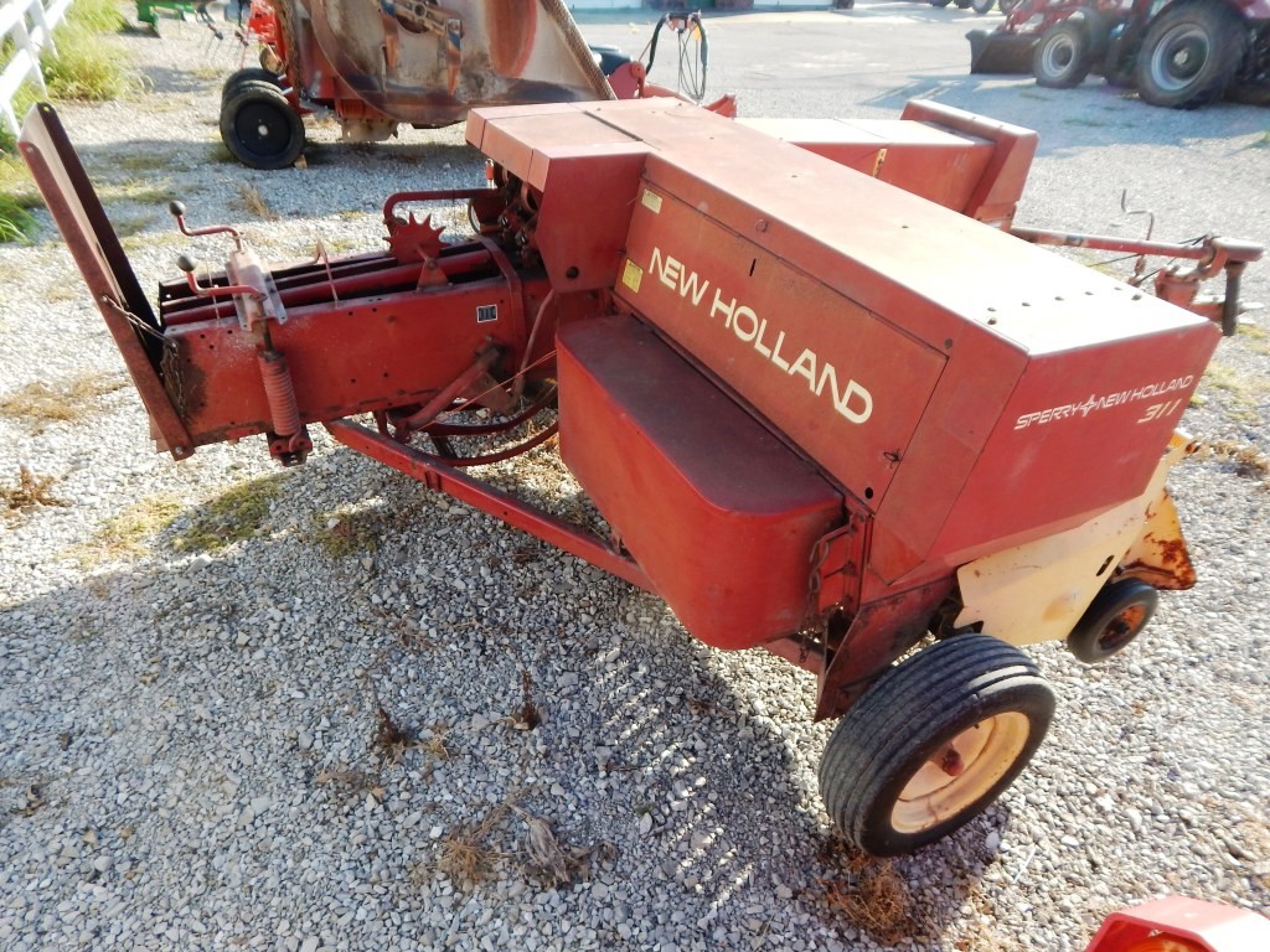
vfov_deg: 61.1
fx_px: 807
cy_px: 476
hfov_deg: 76.4
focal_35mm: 22
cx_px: 635
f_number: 3
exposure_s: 1/400
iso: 125
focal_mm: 4
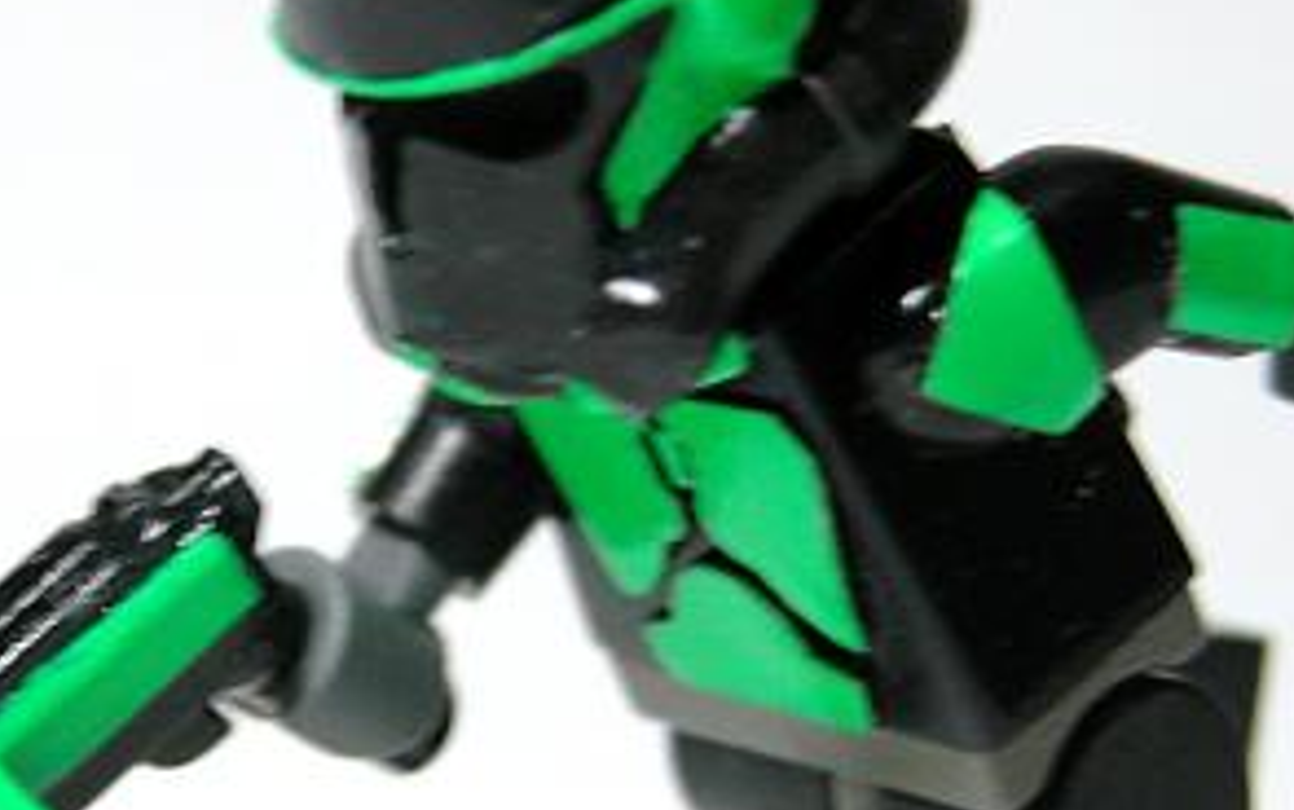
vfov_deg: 4.6
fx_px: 10160
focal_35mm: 288
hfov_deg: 7.3
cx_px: 343
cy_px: 506
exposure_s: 1/37.6
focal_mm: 31.9
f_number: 3.8
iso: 100
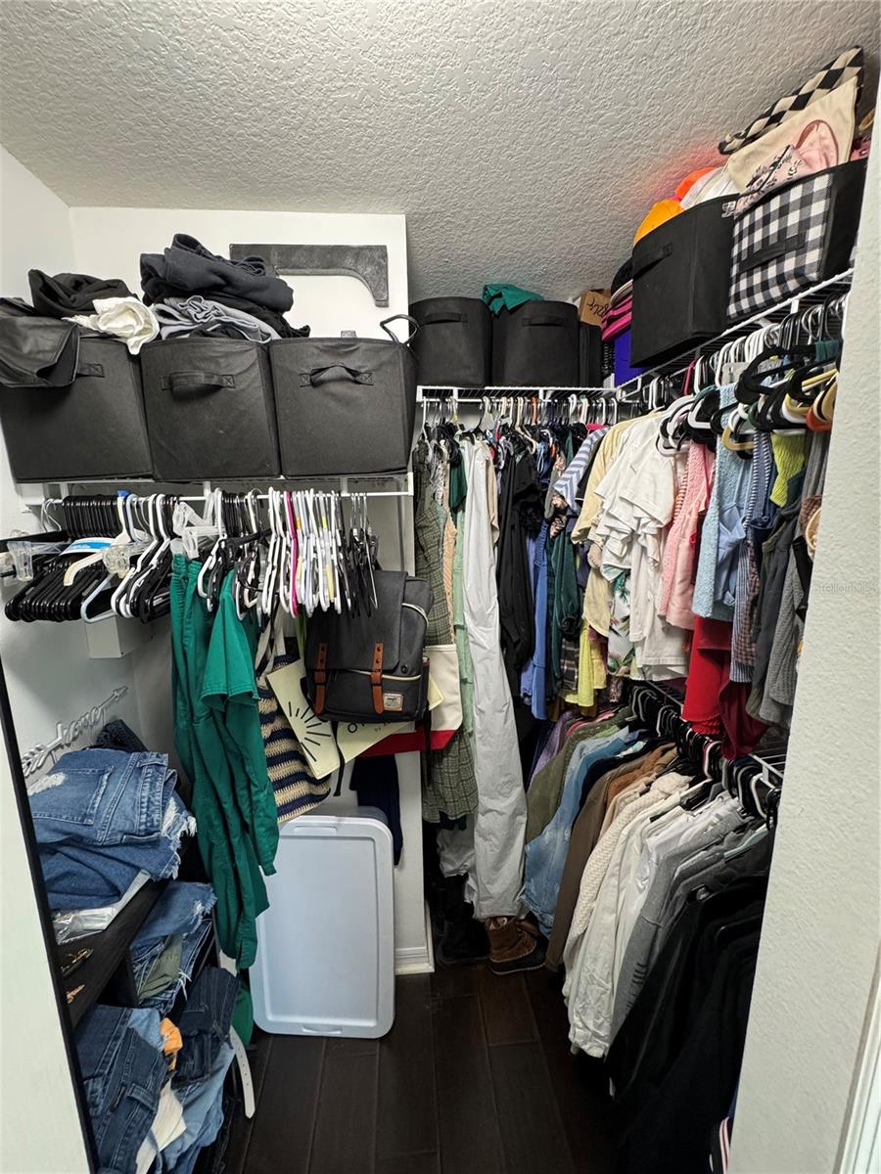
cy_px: 587
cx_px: 440
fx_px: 475
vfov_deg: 102.1
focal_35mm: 14
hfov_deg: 85.7
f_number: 2.2
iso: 320
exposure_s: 1/60
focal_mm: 2.22
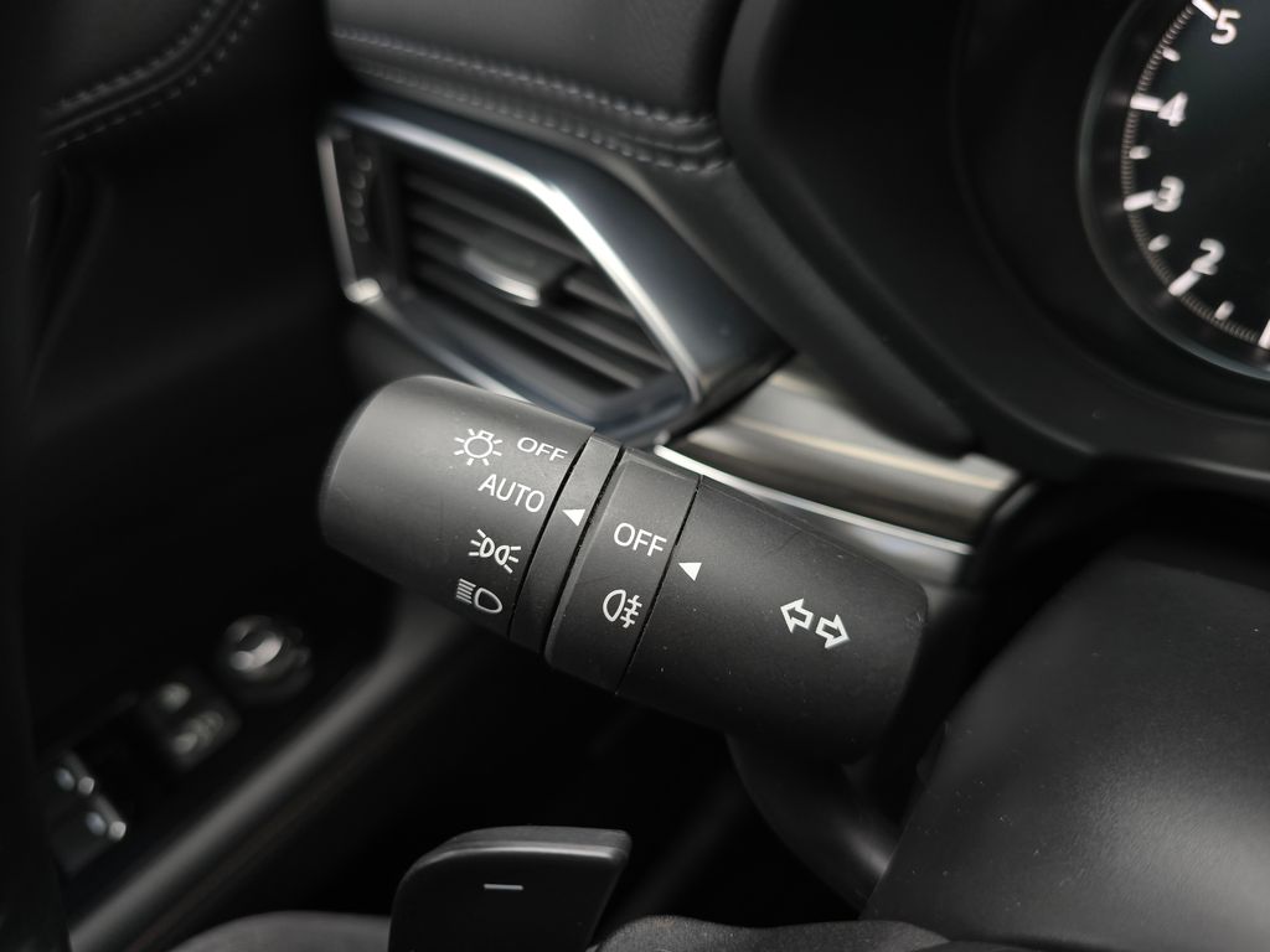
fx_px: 844
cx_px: 635
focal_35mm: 23
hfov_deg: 73.9
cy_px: 476
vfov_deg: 58.9
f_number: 1.7
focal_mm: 6.3
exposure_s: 1/55.5
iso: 100
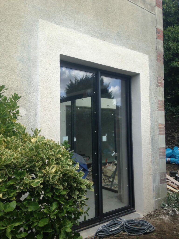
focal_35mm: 33
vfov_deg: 55.4
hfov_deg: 42.9
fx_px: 228
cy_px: 120
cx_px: 90
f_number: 2.4
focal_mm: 4.12
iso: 50
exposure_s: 1/542
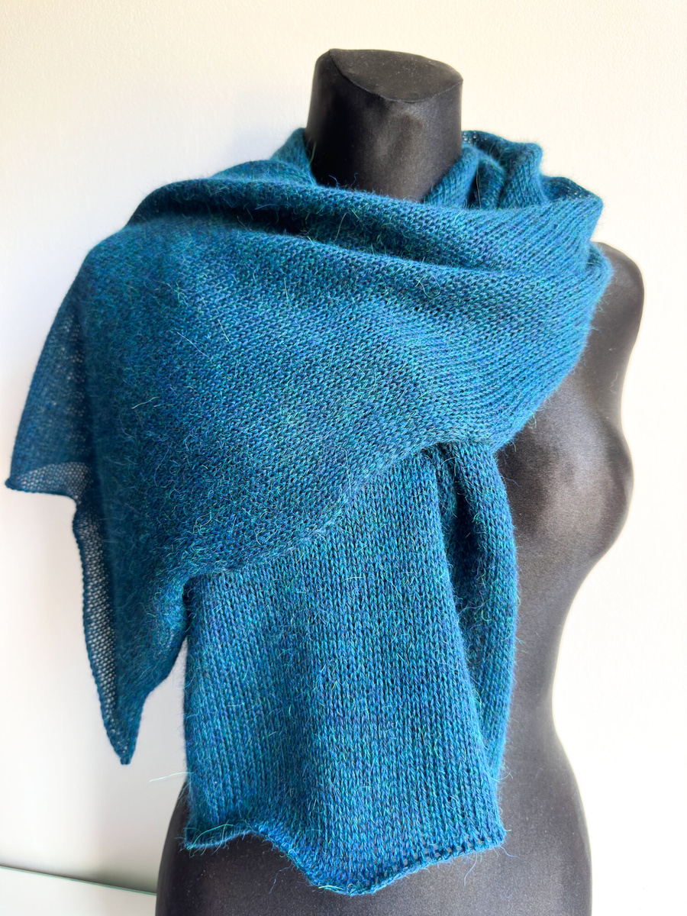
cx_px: 344
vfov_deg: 71.6
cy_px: 458
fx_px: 635
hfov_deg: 56.8
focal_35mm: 24
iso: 250
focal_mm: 6.86
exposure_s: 1/60
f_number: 1.8
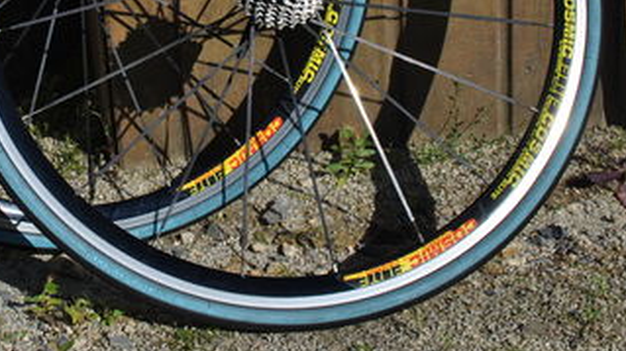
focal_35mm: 77
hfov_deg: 26.8
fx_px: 1277
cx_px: 90
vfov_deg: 15.3
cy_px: -18
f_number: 9
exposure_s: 1/320
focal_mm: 26
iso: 100
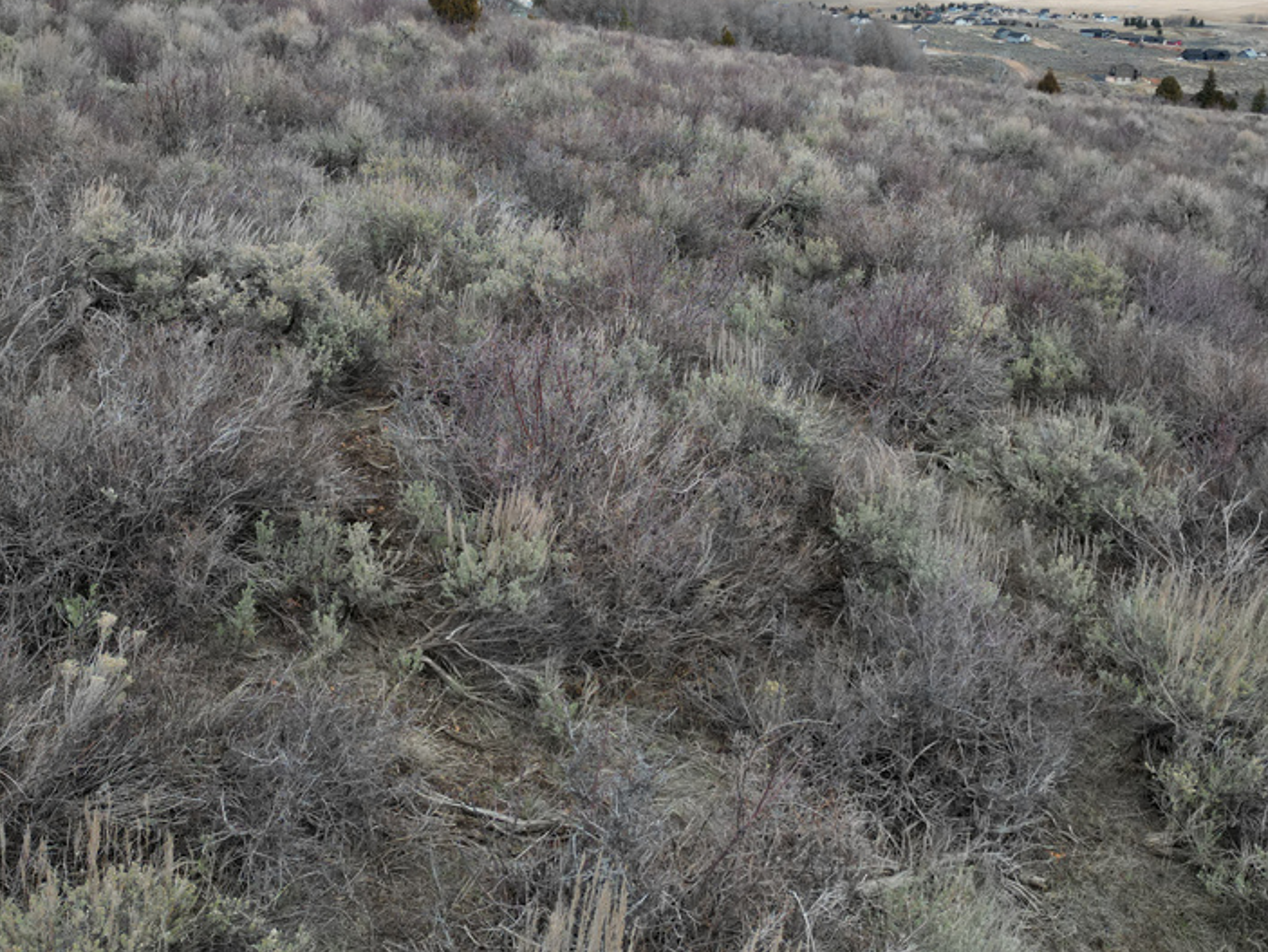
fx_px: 1283
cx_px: 706
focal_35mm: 35
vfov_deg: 39.9
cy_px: 276
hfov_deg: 52.5
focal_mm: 6.72
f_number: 1.7
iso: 200
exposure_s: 1/2500
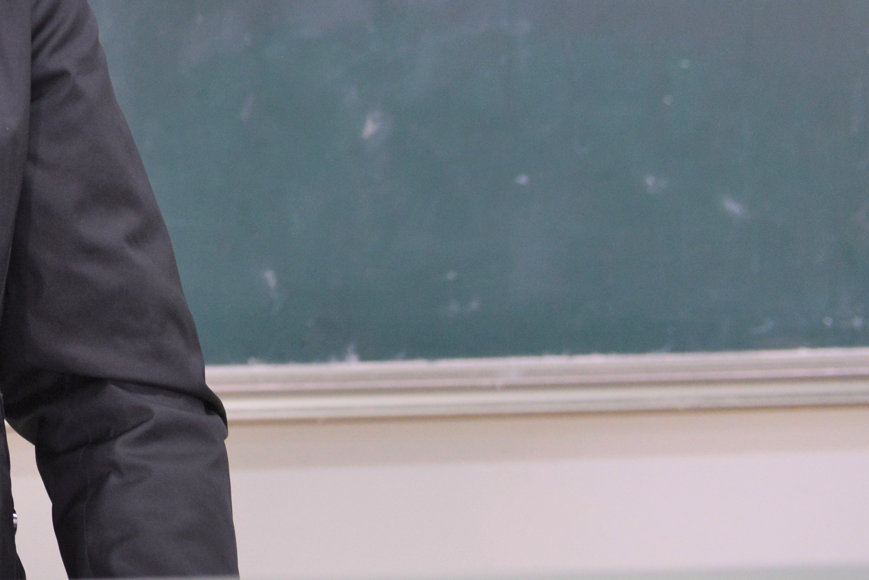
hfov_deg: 13.7
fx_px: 3453
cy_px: -155
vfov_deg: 9.4
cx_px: -315
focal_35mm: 143
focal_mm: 52
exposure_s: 1/60
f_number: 3.2
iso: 1600
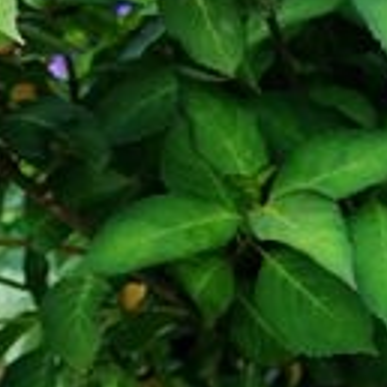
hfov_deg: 14.3
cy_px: 176
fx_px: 1303
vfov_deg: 16.9
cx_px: 756
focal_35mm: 103
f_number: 3.2
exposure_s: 1/80
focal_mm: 8.8
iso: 125
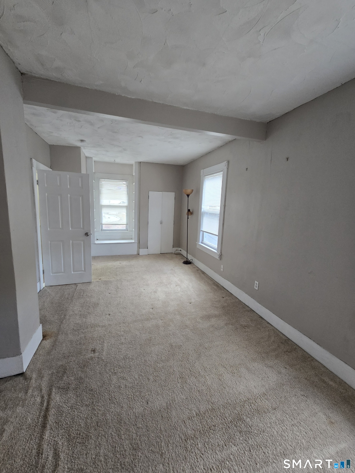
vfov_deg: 106.2
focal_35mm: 13
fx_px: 178
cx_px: 178
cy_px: 236
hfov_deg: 89.9
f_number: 2.2
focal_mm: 2.2
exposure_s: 1/60
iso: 160
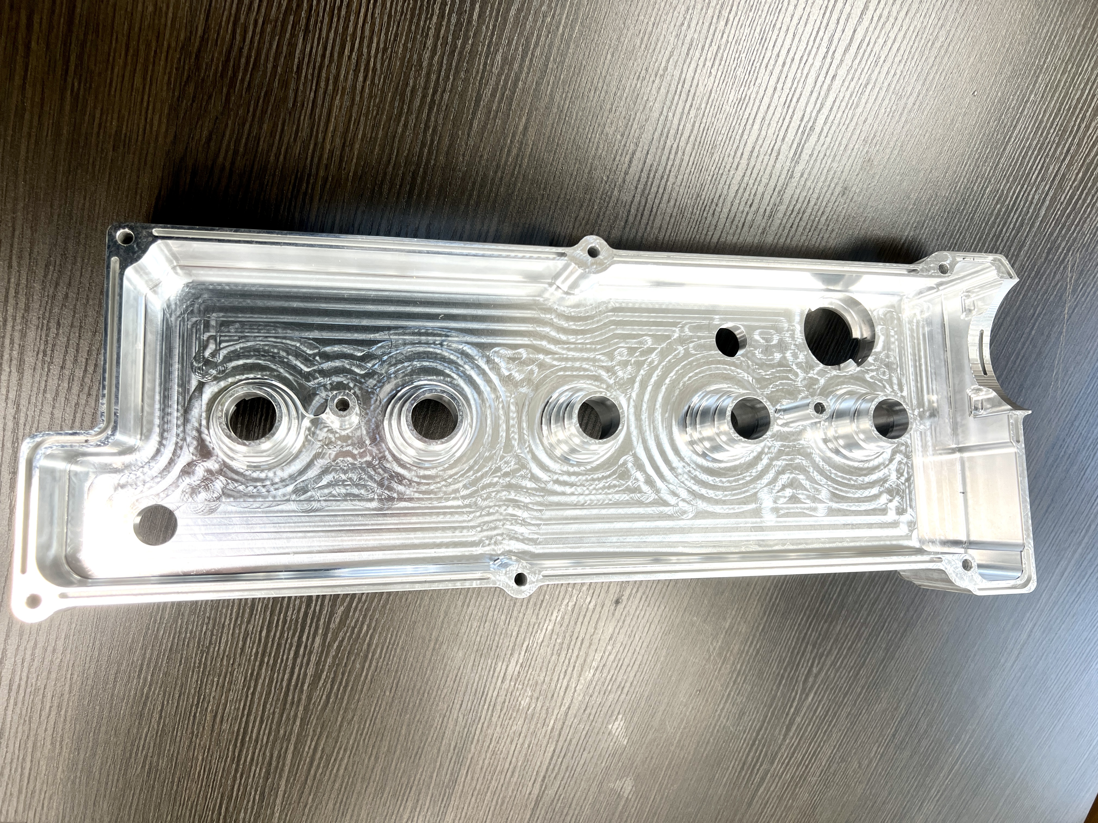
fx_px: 825
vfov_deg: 53.1
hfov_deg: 67.3
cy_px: 412
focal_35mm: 26
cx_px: 549
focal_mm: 5.7
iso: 40
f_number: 1.5
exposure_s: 1/100
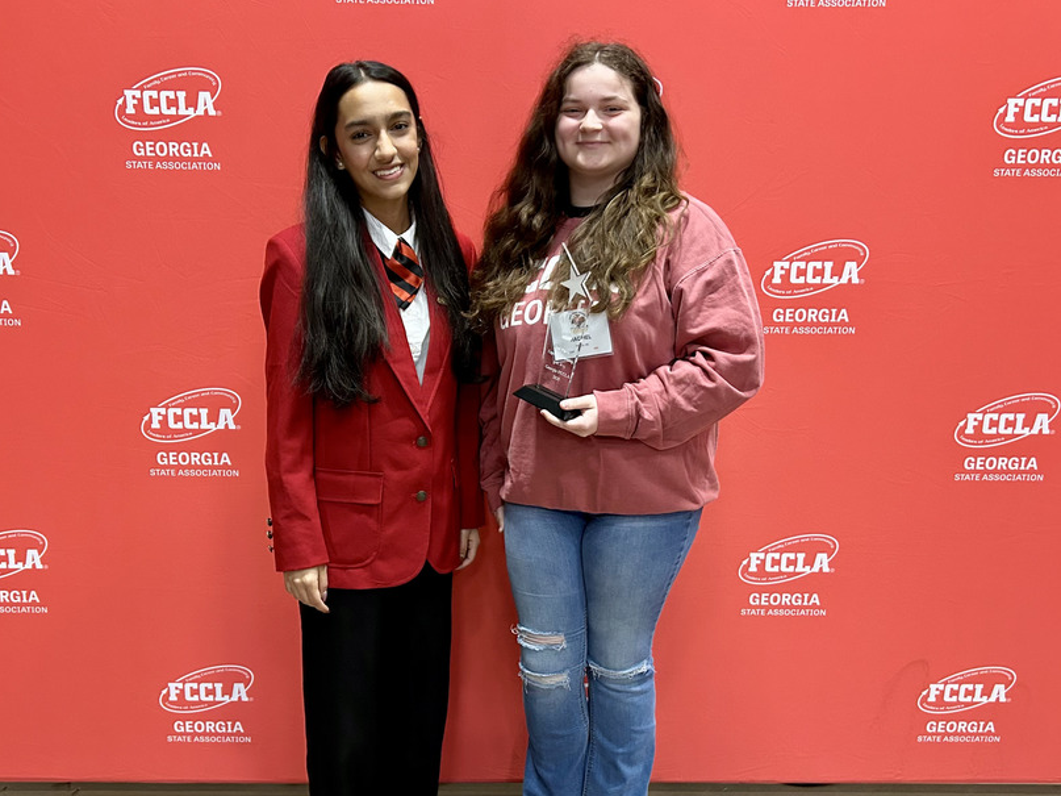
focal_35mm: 33
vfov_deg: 42.7
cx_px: 514
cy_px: 482
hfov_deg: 55.3
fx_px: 1011
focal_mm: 5.7
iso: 400
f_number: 1.5
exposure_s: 1/40
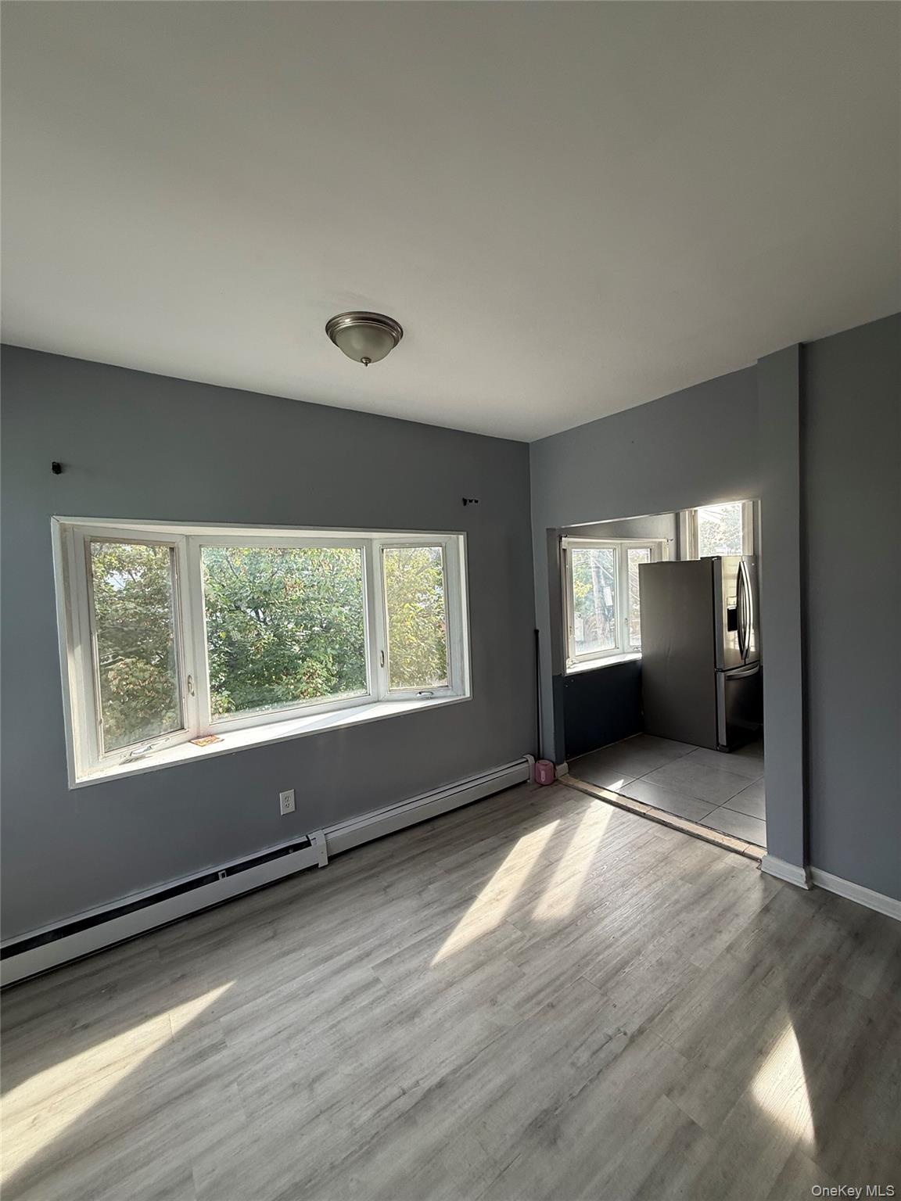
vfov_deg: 102.1
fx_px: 486
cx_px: 450
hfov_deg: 85.7
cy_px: 600
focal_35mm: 14
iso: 50
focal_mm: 2.22
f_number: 2.2
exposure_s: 1/150
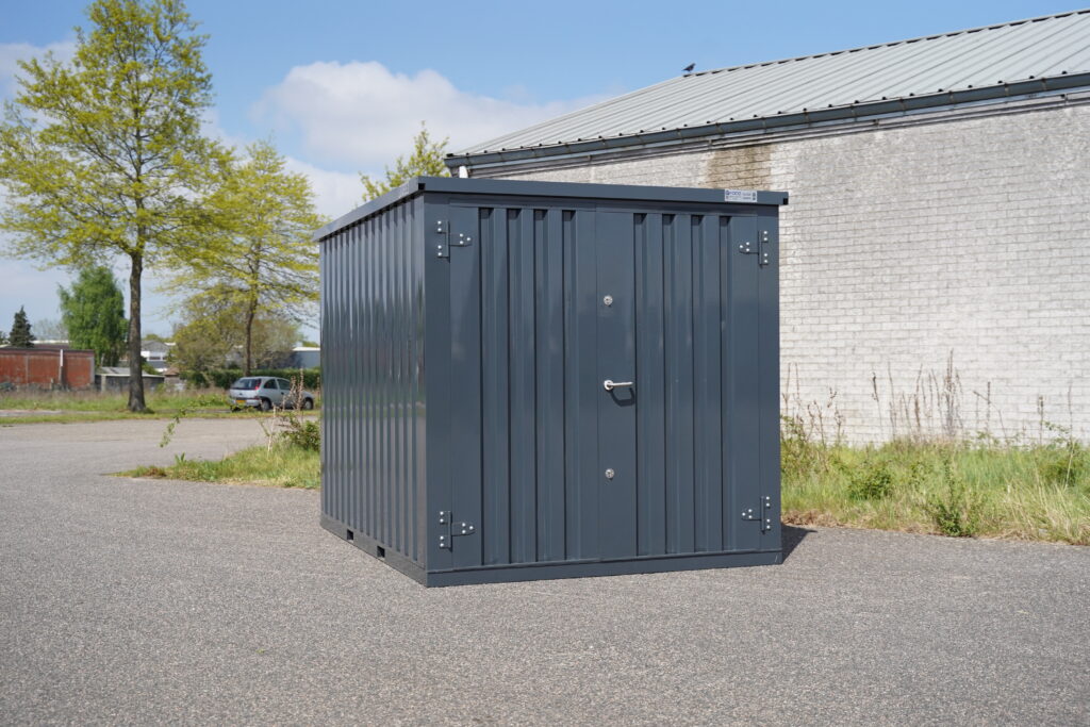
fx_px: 1332
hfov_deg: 44.5
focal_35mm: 44
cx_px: 545
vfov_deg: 30.5
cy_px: 364
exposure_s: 1/8000
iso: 1000
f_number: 4
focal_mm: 44
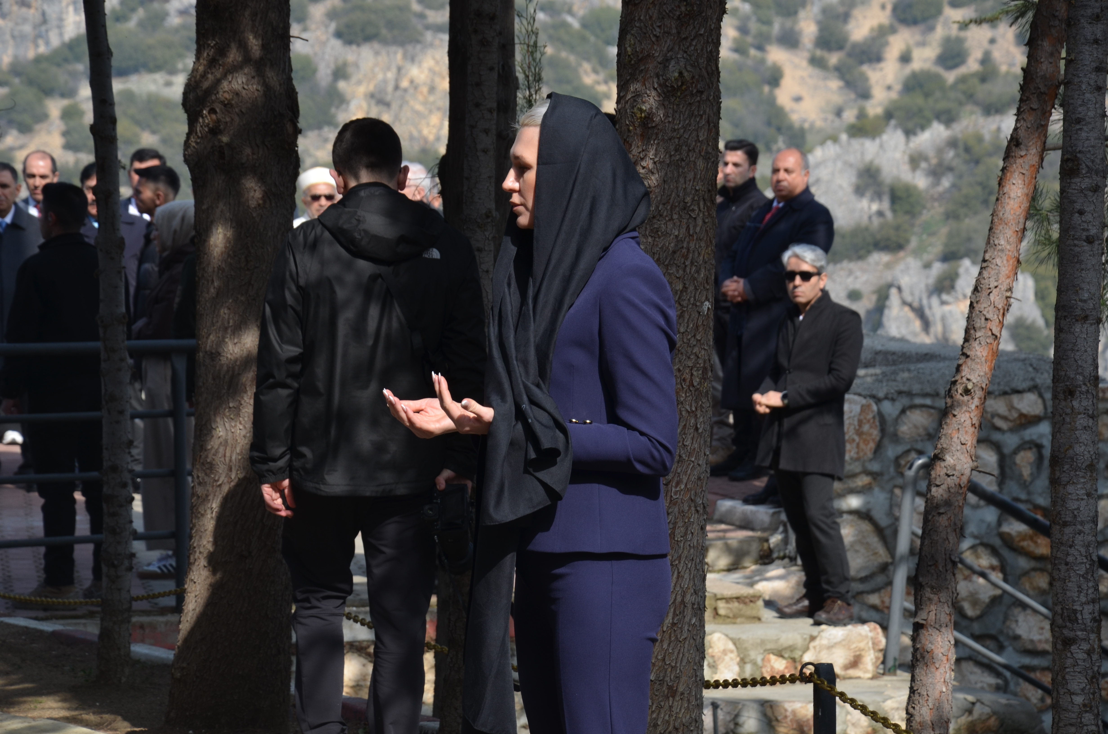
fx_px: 4515
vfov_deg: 9.3
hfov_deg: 14.0
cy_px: 367
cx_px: 554
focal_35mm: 147
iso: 160
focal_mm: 98
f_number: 8
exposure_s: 1/250
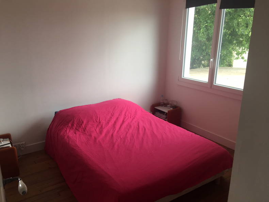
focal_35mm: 29
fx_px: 225
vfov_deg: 48.2
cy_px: 101
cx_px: 134
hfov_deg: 61.7
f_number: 2.2
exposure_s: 1/50
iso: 32
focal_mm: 4.15
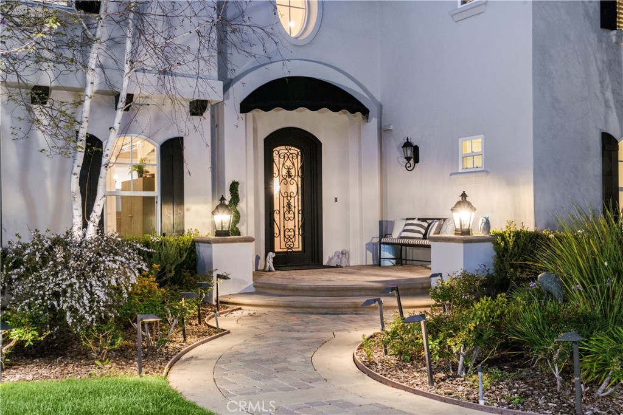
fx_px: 658
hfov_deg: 50.7
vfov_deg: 35.1
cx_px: 312
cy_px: 208
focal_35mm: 38
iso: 500
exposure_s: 1/1.67
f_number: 11
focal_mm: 38
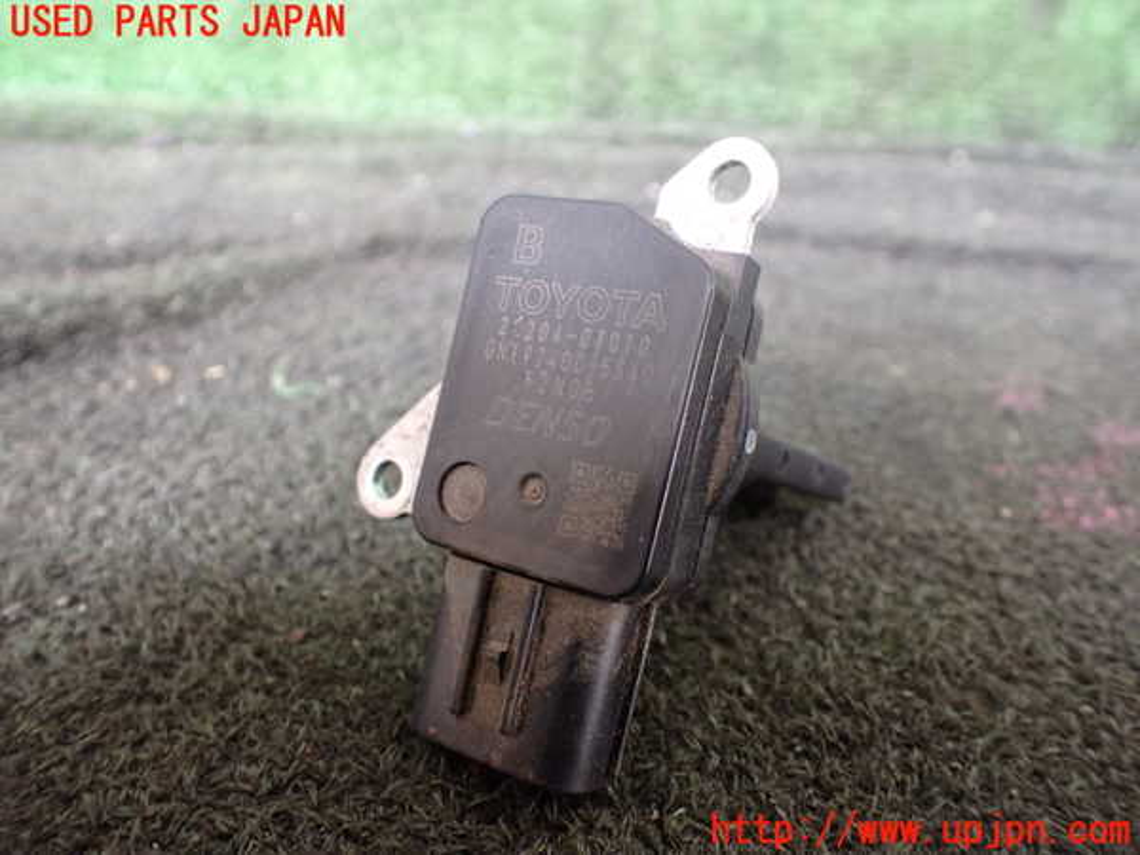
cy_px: 428
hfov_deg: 60.0
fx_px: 988
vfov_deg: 46.8
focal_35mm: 30
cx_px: 570
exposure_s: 1/30
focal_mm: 5.4
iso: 800
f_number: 2.3
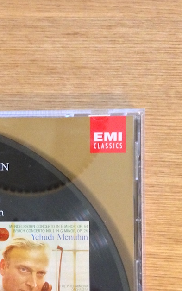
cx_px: 28
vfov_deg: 34.8
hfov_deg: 22.4
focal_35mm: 57
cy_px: 221
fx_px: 452
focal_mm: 4.12
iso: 640
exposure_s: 1/15
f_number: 2.4
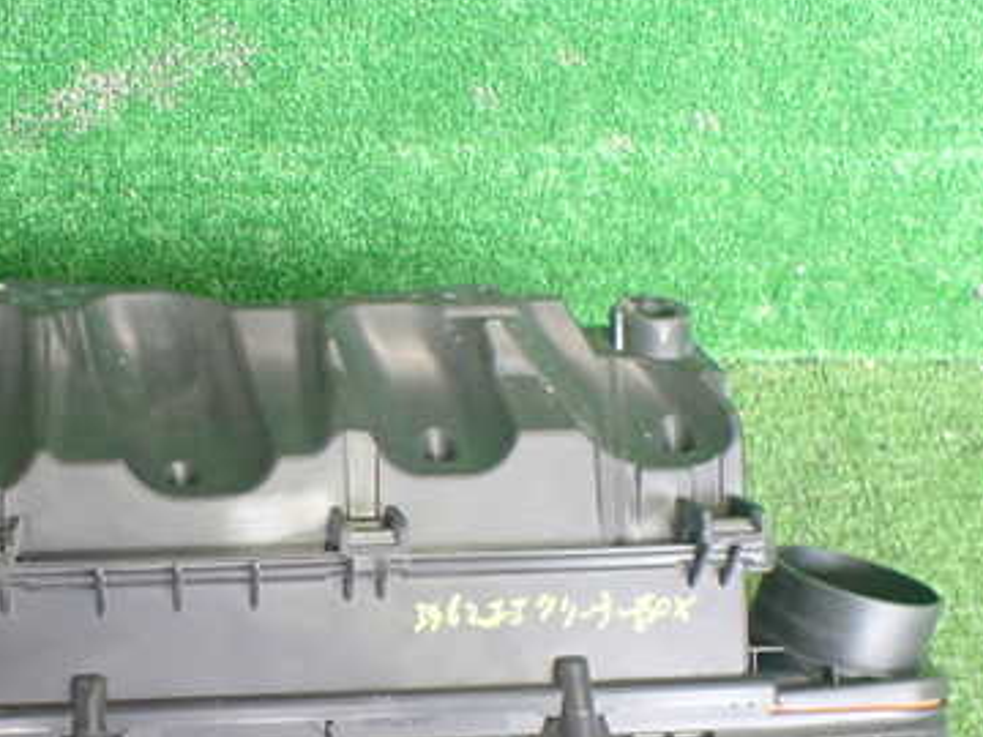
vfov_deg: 28.5
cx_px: 270
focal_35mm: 50
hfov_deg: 37.4
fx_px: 1420
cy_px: 592
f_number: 2.3
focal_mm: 5.4
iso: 640
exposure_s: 1/125
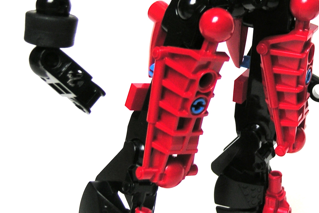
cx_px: 278
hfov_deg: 20.3
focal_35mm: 99
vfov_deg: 13.8
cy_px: 50
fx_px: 877
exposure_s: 1/8.1
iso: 50
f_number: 3.1
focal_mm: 9.3
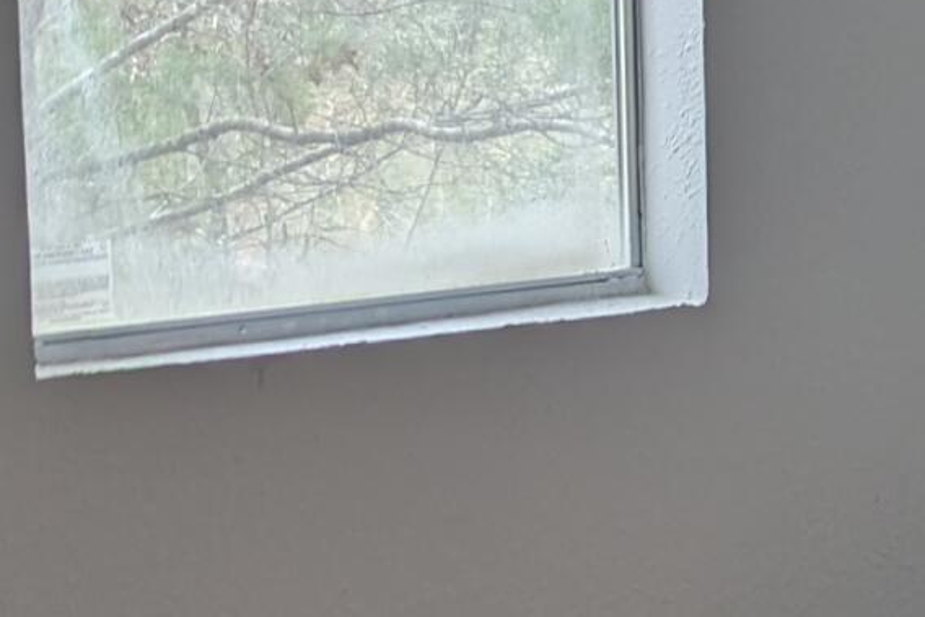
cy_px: 384
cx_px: 1231
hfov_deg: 14.8
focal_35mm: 132
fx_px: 3392
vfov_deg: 10.4
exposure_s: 1/56.5
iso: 29
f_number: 1.85
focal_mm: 6.81
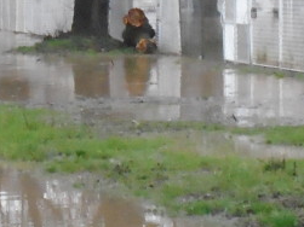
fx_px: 2080
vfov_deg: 6.3
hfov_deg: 8.4
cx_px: 109
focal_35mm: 237
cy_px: 85
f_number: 4.9
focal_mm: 10.2
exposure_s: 1/80
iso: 800
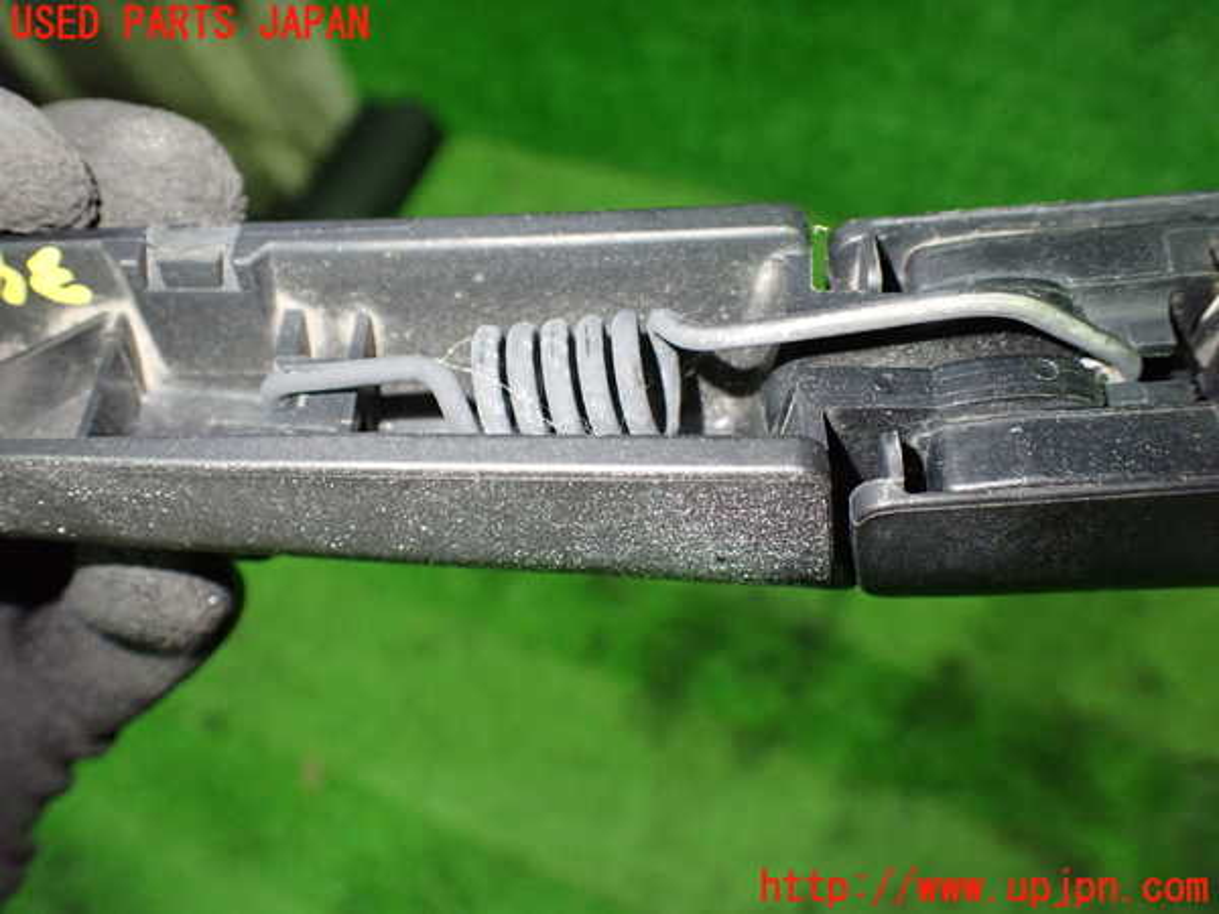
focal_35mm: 30
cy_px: 457
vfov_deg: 46.8
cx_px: 610
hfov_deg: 60.0
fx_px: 1056
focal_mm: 5.4
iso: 800
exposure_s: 1/40
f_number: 2.3
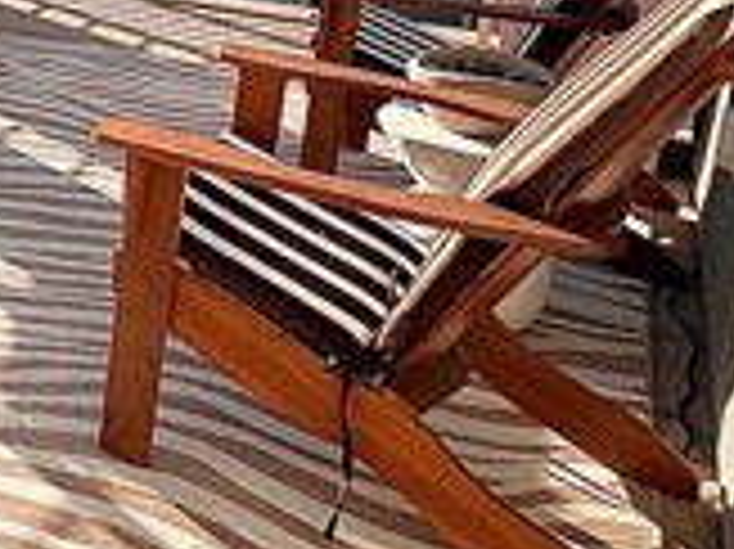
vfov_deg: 25.1
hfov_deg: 28.0
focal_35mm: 55
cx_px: -252
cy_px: -14
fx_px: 1165
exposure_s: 1/1506
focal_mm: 2.22
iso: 40
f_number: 2.2
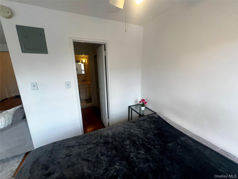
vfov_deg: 89.9
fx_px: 89
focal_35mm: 13
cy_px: 90
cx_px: 119
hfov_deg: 106.2
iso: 32
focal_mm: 1.57
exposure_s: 1/122
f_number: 1.8
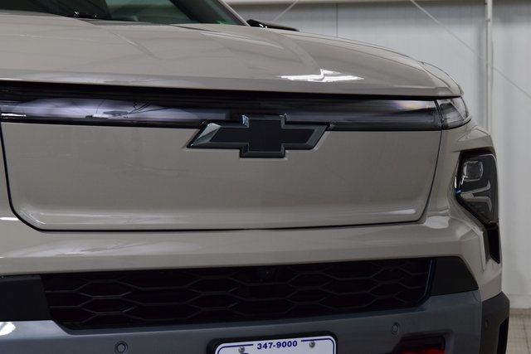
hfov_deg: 22.6
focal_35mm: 90
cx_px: 266
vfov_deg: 15.2
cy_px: 177
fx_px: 1328
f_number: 6.3
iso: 1600
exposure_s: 1/125
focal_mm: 60
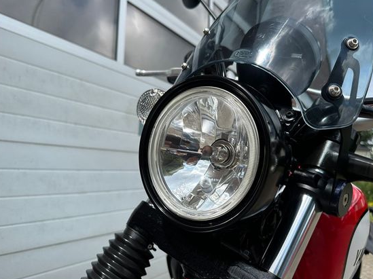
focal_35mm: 28
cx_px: 187
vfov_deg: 49.7
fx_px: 302
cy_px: 136
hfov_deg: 63.5
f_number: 1.78
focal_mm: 6.86
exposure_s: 1/2591
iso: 80
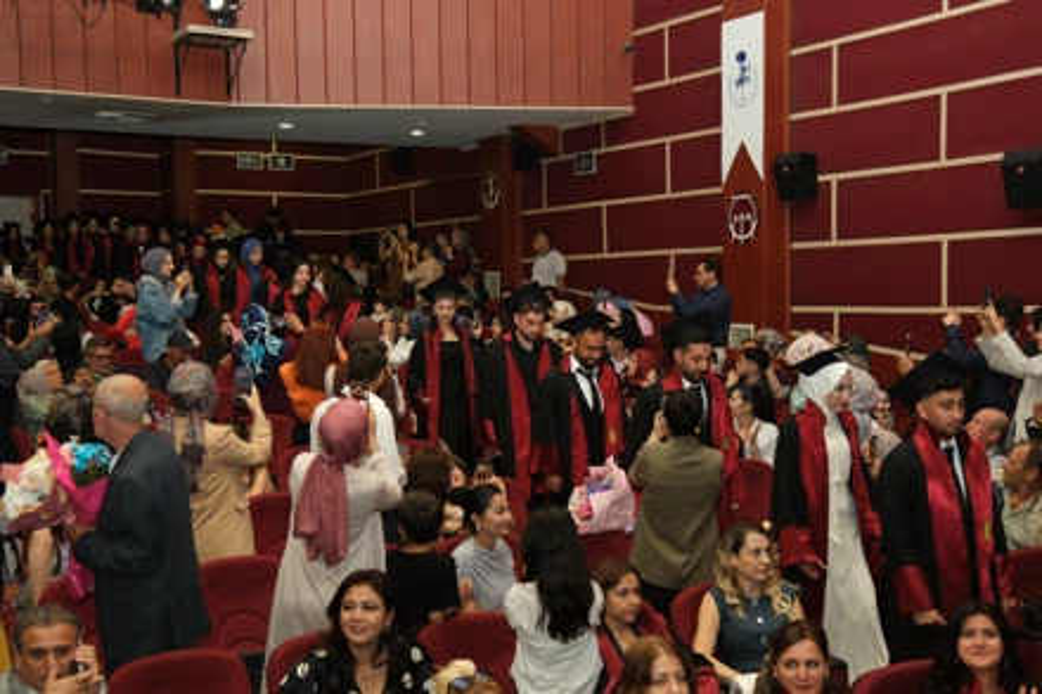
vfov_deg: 30.5
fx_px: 1273
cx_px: 521
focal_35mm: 44
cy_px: 347
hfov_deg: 44.5
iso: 1250
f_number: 2.8
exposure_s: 1/160
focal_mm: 29.2
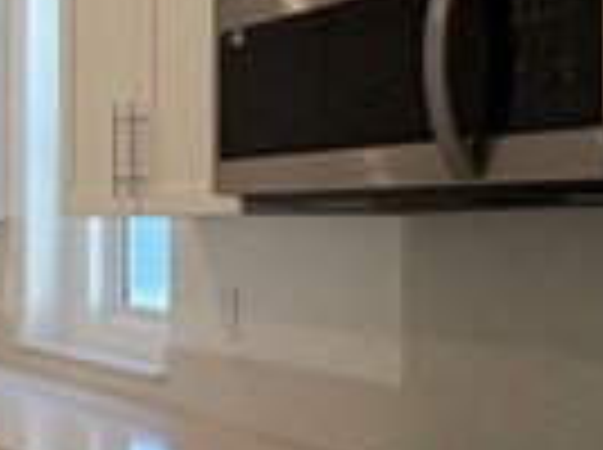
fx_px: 1165
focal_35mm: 67
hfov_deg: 20.2
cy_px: 216
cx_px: -500
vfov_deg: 21.9
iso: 100
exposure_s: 1/136
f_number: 2.2
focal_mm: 2.22
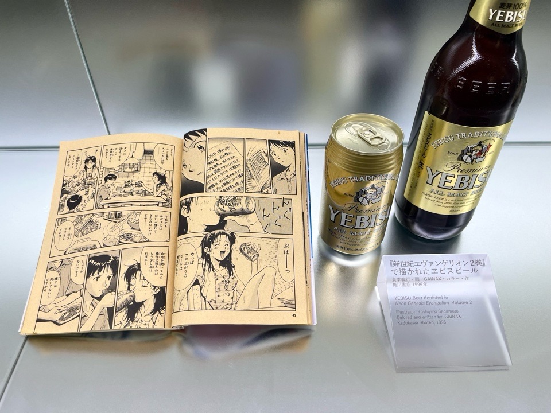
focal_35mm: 26
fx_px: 414
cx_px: 276
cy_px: 206
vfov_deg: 53.1
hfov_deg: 67.3
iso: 64
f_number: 1.6
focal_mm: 5.1
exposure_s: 1/100
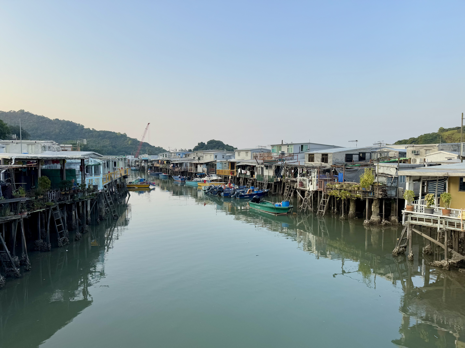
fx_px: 322
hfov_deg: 71.6
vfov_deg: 56.8
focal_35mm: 24
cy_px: 174
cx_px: 232
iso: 80
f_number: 1.78
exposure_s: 1/1425
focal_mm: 6.76
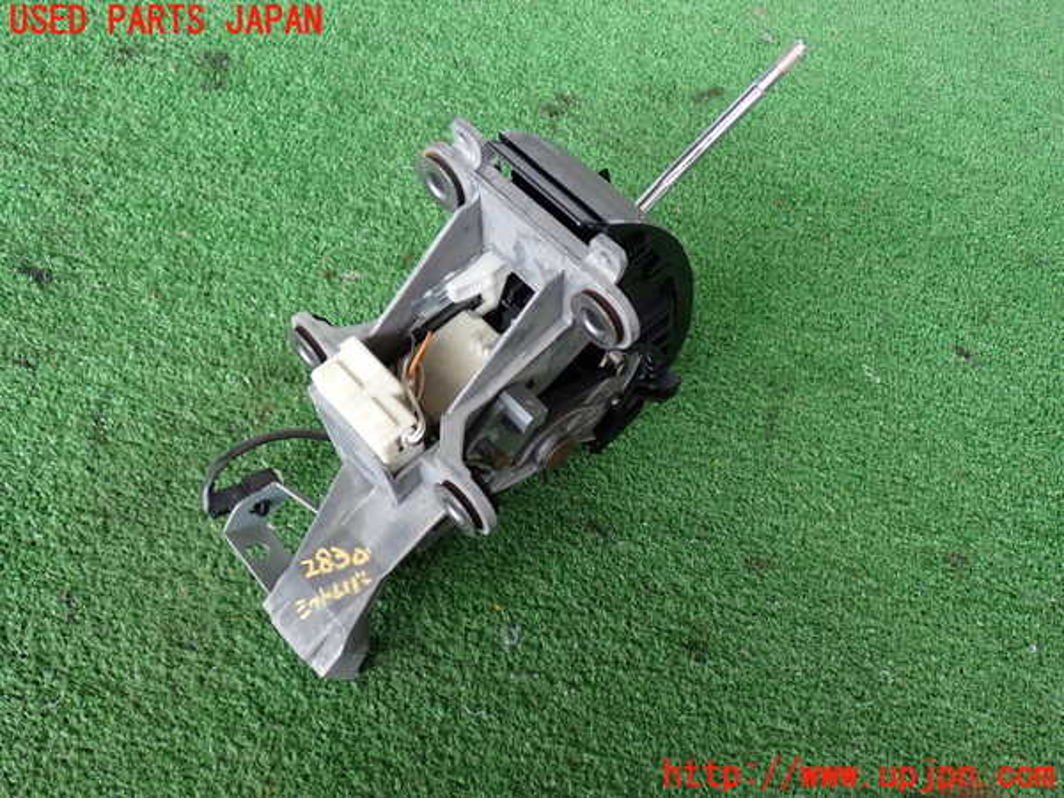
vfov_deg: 39.7
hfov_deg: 51.4
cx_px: 532
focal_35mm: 36
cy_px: 399
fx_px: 1107
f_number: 2.5
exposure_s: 1/80
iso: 160
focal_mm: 6.37
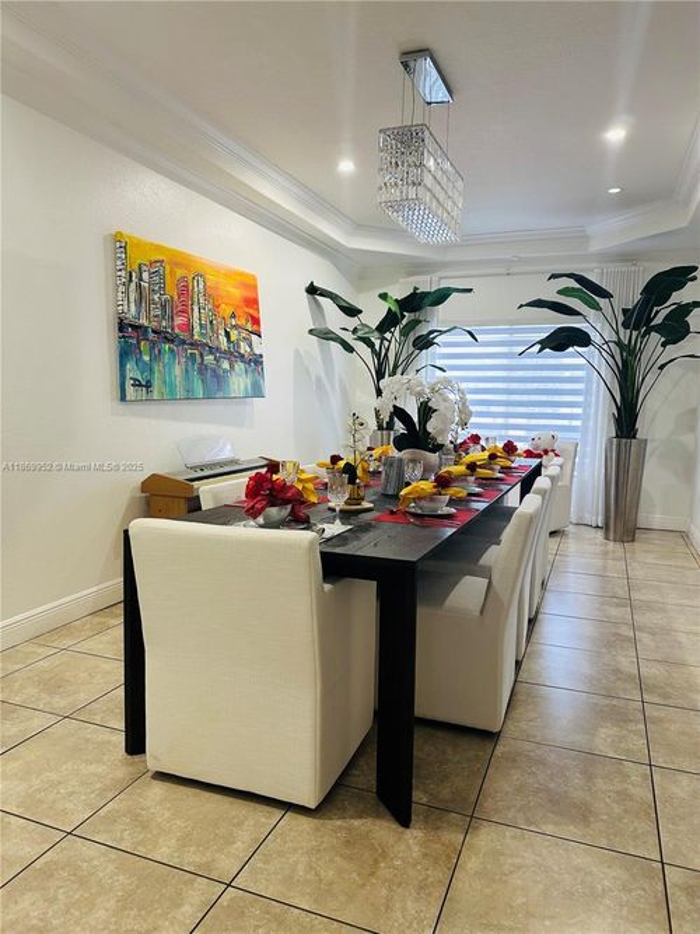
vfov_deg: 71.6
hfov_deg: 56.8
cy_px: 467
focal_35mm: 24
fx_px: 647
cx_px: 350
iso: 125
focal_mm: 6.86
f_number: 1.78
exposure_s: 1/60
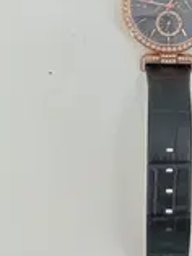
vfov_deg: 26.5
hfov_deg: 20.4
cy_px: 28
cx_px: 163
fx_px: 524
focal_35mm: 71
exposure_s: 1/100
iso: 69
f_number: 1.8
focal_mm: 4.22
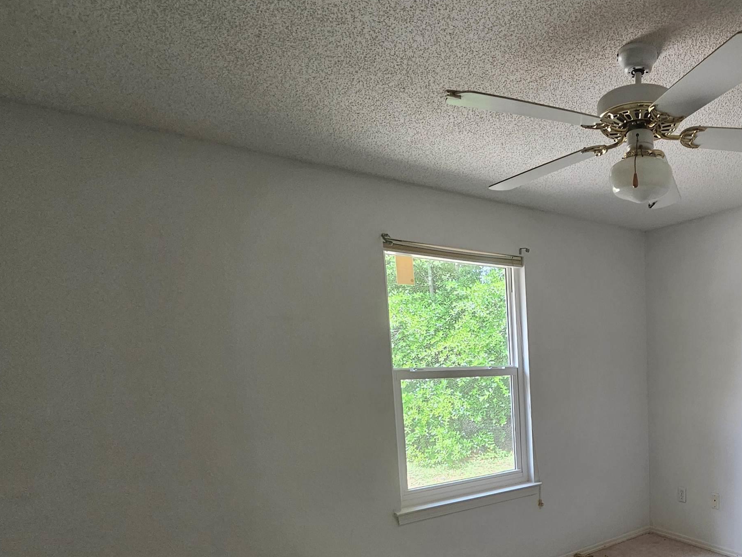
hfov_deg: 68.4
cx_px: 603
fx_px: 472
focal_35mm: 22
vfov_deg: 58.1
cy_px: 414
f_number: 2.2
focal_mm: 2.2
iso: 80
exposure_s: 1/60
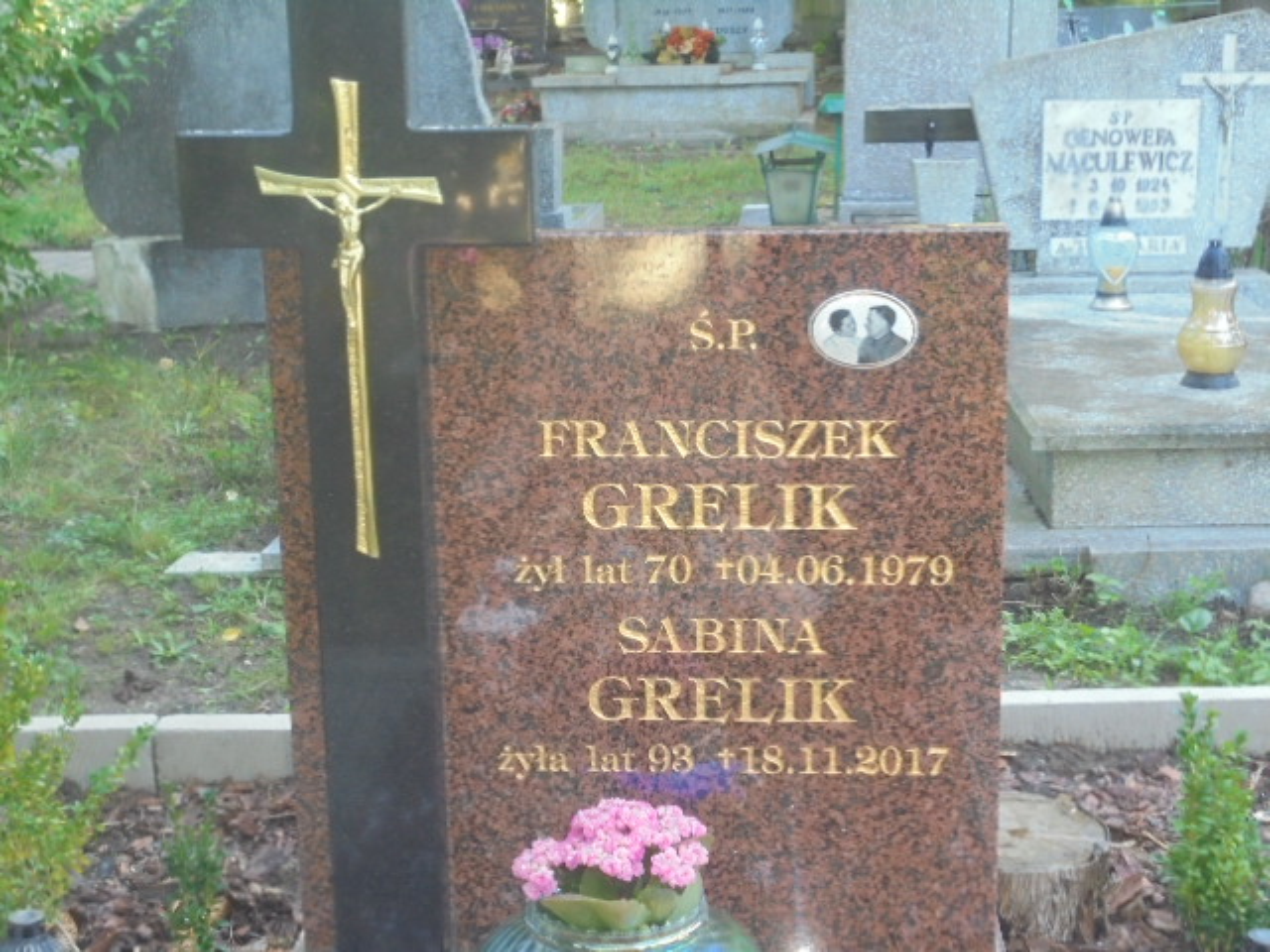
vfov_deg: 26.1
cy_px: 476
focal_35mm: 56
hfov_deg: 34.3
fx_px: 2055
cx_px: 635
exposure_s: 1/30
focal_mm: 10.1
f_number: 5.2
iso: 400
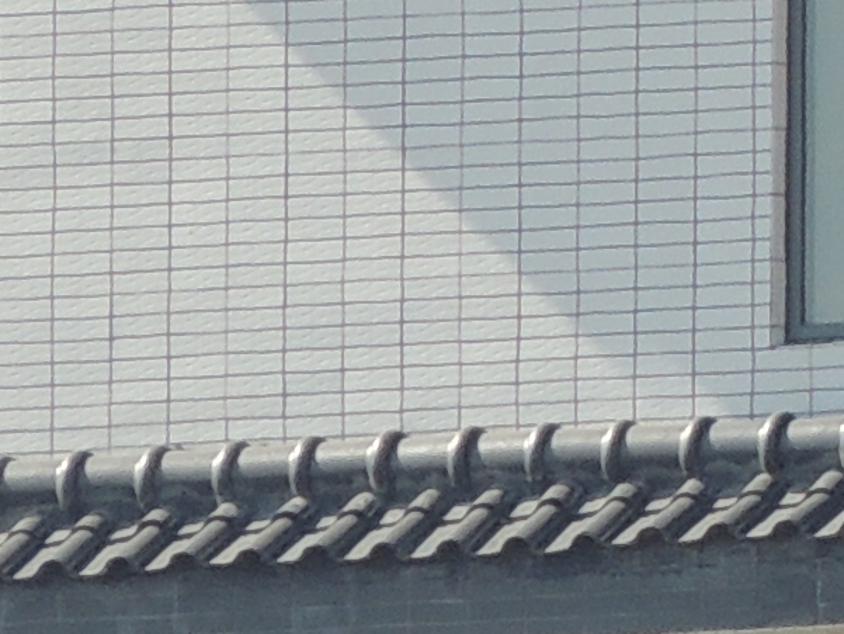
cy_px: -655
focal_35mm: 2684
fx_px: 65454
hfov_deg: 0.7
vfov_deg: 0.6
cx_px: 2323
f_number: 4.8
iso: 100
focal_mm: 62.4
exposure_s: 1/320
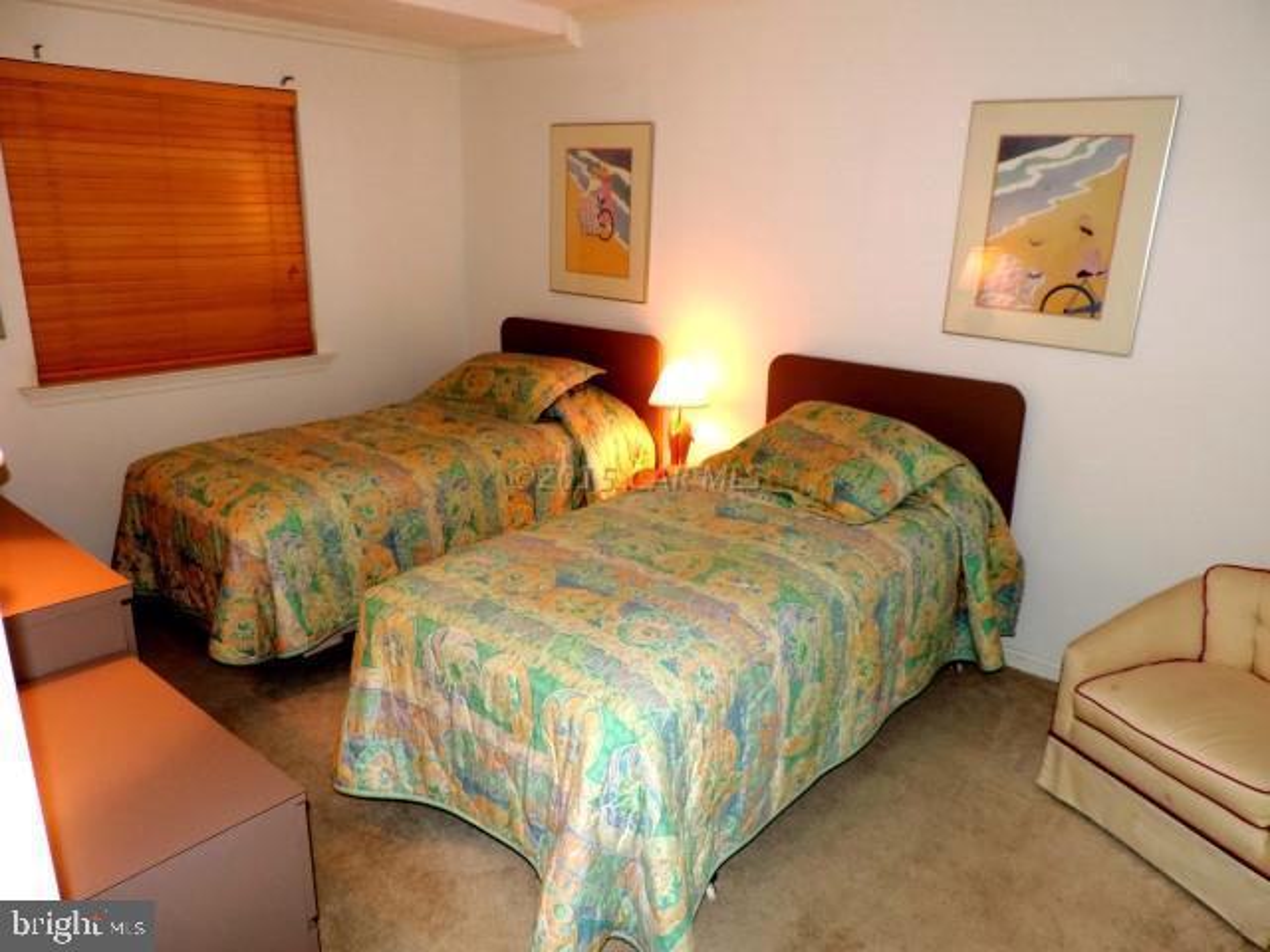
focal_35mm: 24
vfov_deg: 56.8
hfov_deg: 71.6
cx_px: 635
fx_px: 881
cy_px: 476
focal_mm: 4.3
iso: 200
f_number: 3
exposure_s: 1/30
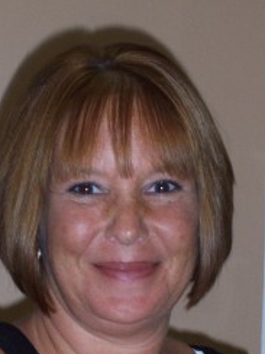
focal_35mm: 199
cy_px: 296
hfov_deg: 7.5
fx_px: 2031
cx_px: 132
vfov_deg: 9.9
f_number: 4.8
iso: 200
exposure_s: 1/125
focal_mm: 18.6
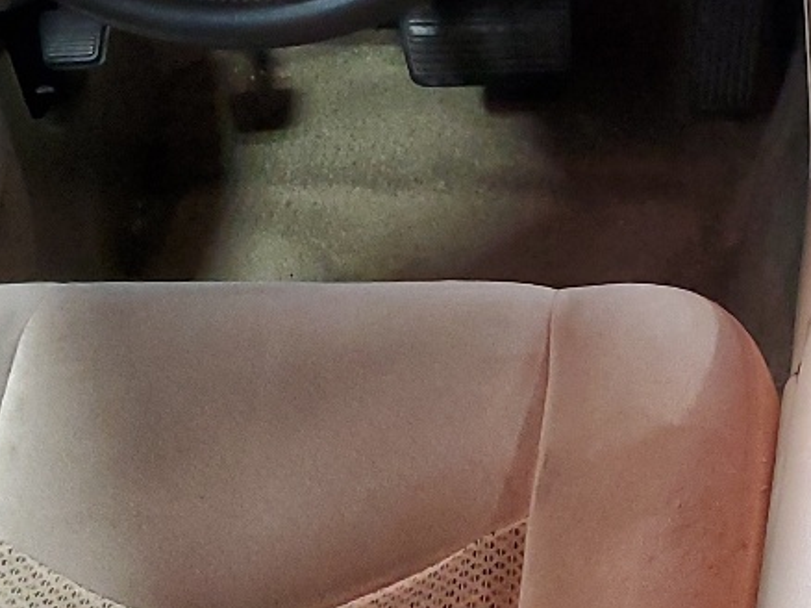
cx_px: 1037
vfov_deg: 15.5
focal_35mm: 95
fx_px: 2224
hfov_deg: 19.2
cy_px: 339
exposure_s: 1/24
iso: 289
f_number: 1.5
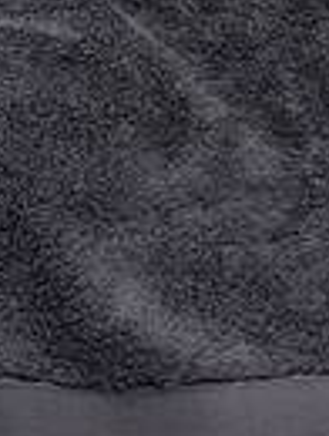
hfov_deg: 12.4
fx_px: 1516
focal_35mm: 120
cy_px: -295
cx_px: 141
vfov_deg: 14.7
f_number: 1.6
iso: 125
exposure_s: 1/100
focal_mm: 5.1
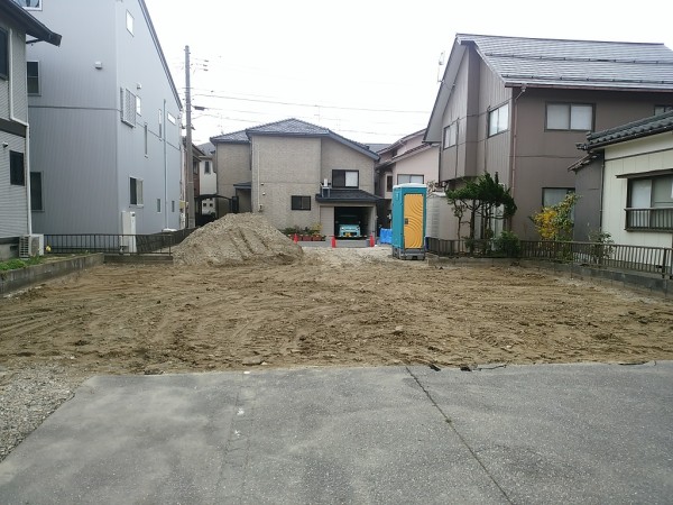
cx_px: 336
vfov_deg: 53.1
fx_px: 505
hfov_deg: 67.3
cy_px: 252
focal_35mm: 26
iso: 37
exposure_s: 1/805
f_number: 2
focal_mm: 4.8
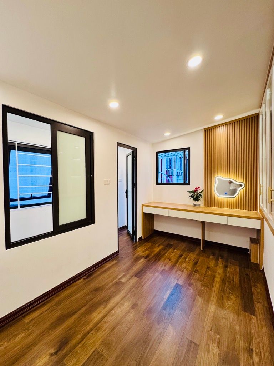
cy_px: 183
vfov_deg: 102.1
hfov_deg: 85.7
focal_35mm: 14
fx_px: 148
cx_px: 137
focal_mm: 2.22
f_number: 2.2
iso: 200
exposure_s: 1/100
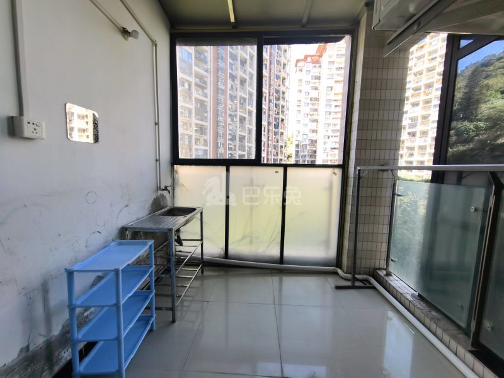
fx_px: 189
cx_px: 252
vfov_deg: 89.9
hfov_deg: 106.2
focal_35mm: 13
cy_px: 189
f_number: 2.2
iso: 50
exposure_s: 1/143
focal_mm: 1.76
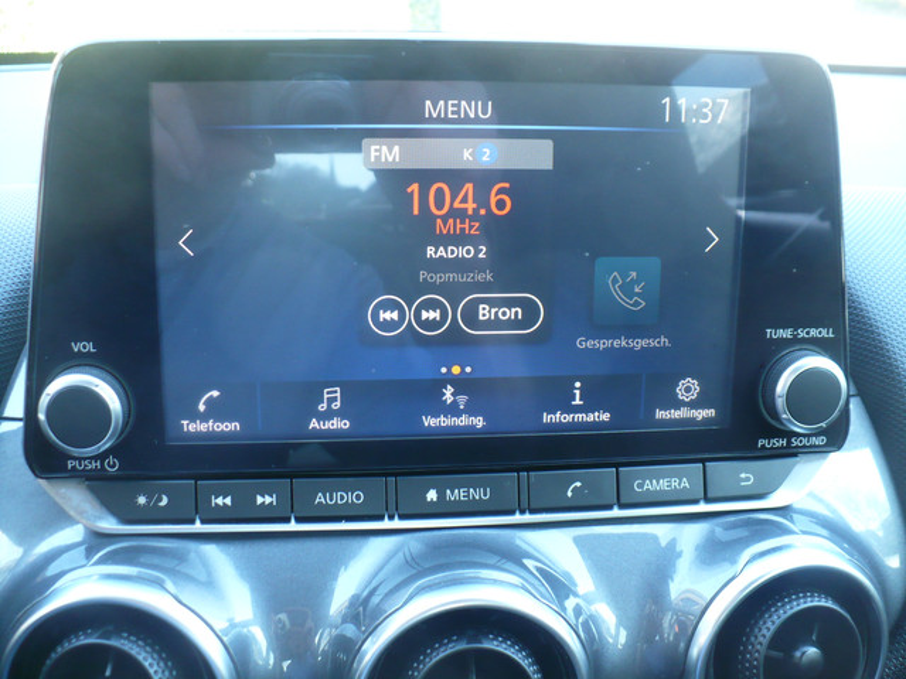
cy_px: 340
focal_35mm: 37
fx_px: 968
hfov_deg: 50.1
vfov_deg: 38.7
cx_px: 453
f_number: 2.8
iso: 200
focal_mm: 6.1
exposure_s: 1/25
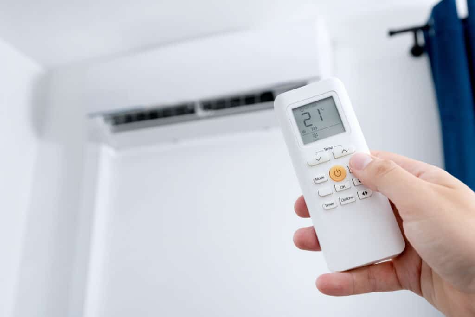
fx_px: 554
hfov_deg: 46.4
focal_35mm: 42
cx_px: 238
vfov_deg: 31.9
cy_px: 158
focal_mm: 42
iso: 250
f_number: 7.1
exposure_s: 1/125
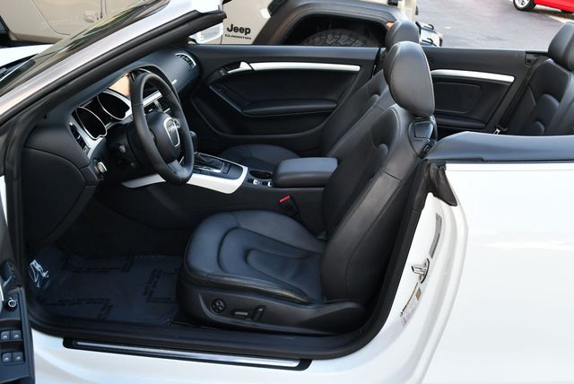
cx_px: 287
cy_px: 192
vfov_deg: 36.9
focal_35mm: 36
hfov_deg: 53.1
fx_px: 575
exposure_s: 1/250
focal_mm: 18
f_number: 4.5
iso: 400
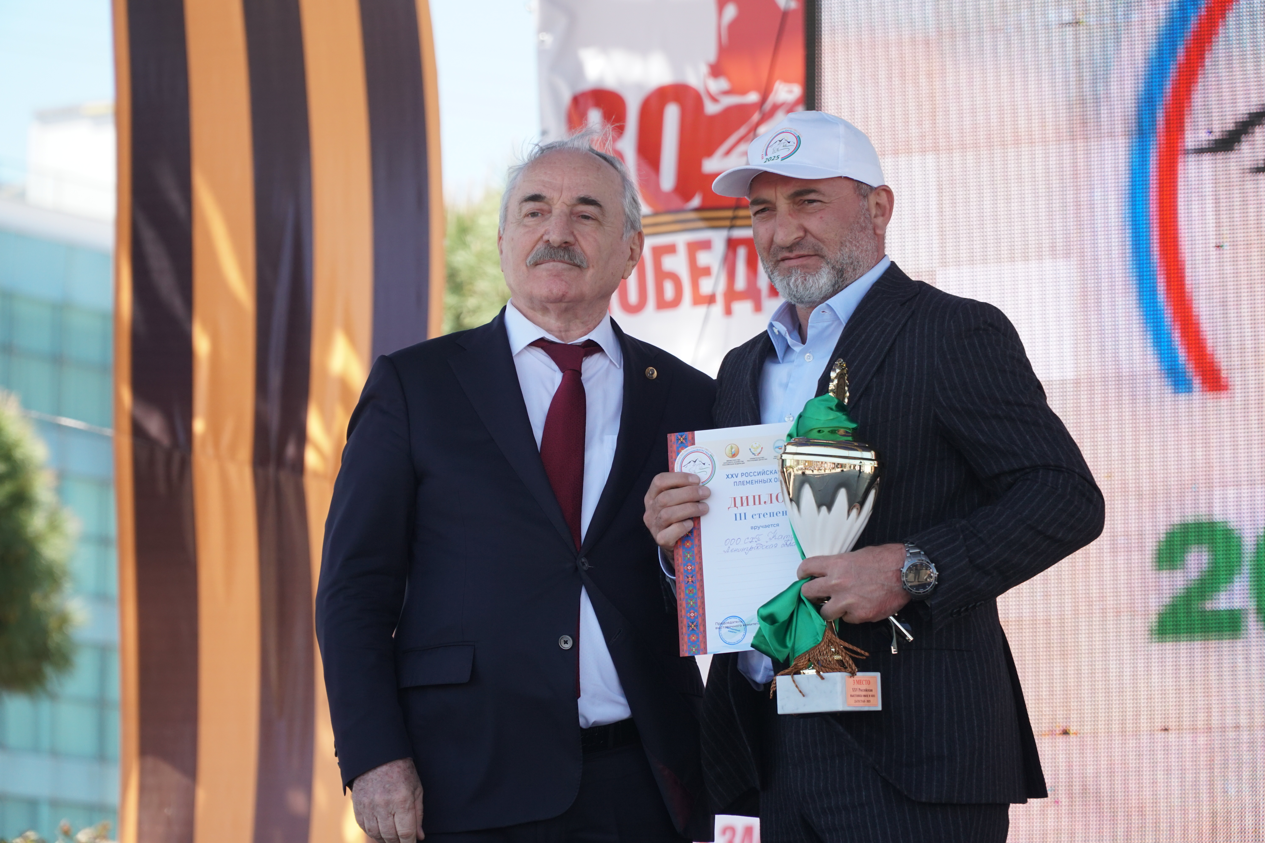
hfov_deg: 13.0
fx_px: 5534
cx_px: 632
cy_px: 422
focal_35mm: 158
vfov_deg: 8.7
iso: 400
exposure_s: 1/640
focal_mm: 105
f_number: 5
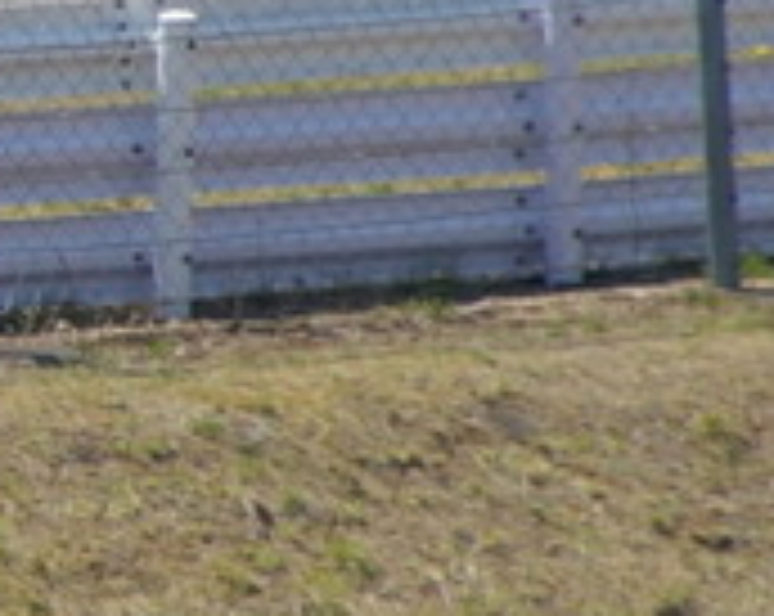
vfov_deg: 0.7
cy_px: 40
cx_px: -428
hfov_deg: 0.9
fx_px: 48001
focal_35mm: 2099
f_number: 8
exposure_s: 1/500
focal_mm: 250
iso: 200
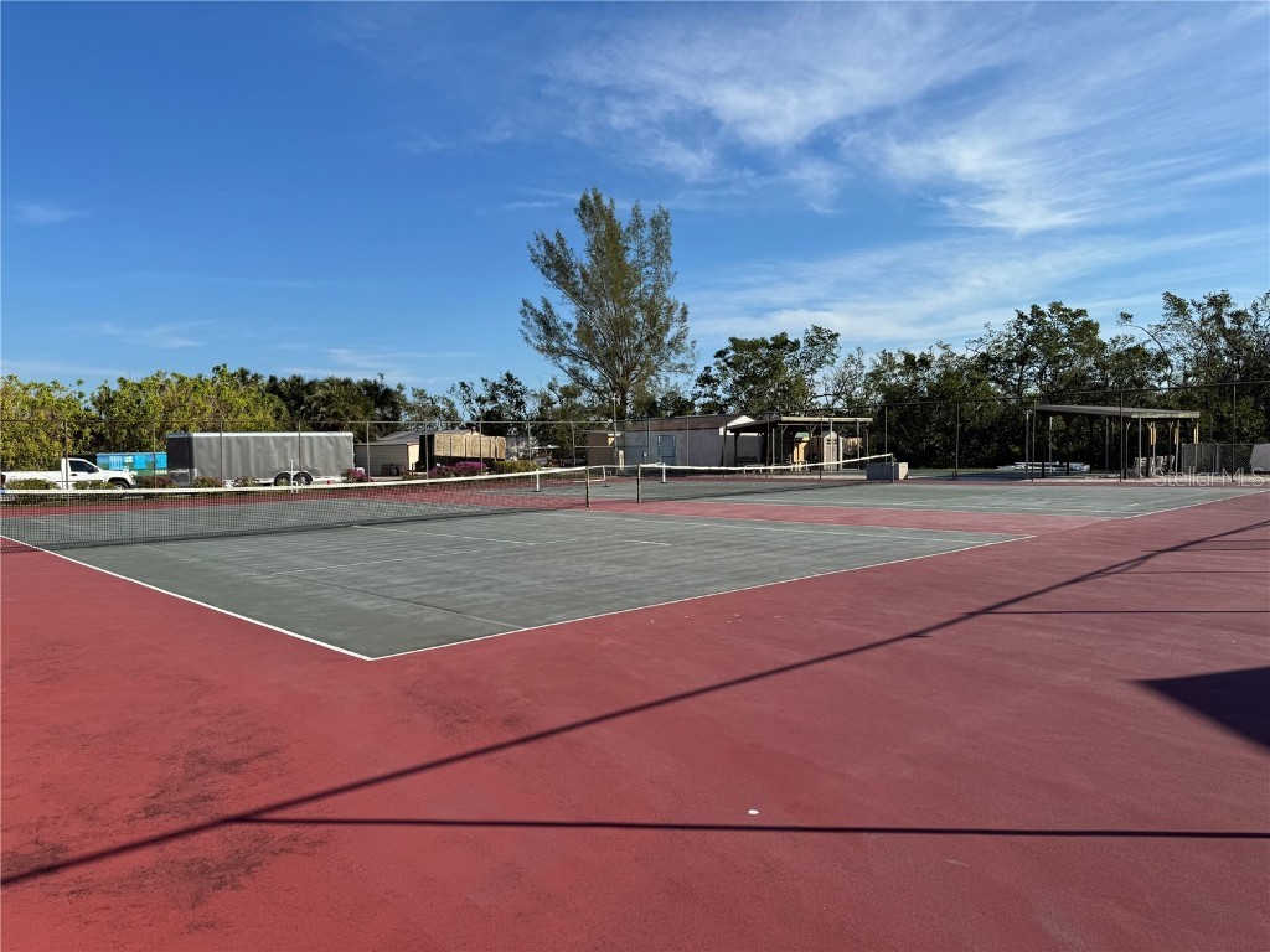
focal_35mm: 24
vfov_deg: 56.8
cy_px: 476
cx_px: 635
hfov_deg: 71.6
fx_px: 881
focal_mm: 6.76
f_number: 1.78
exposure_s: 1/4950
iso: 80
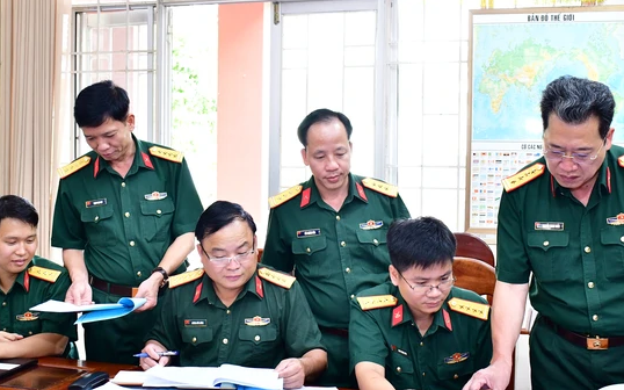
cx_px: 291
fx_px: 850
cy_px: 193
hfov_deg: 40.3
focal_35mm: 50
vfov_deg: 25.8
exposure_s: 1/100
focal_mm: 22
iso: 1250
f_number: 3.8
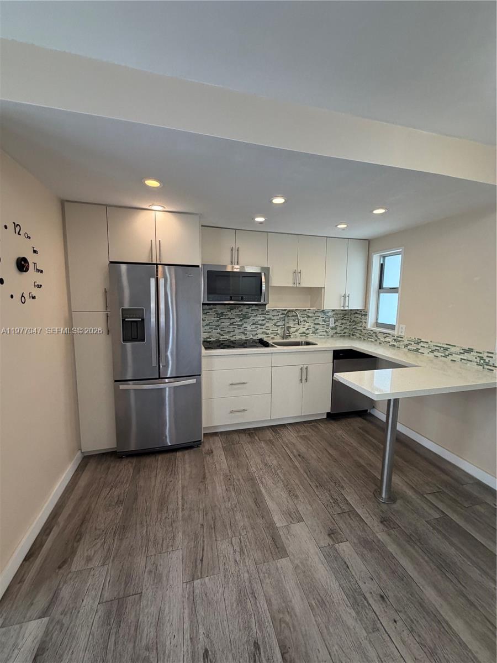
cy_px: 332
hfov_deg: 85.7
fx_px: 268
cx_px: 248
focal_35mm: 14
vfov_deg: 102.1
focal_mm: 2.22
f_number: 2.2
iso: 125
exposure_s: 1/120
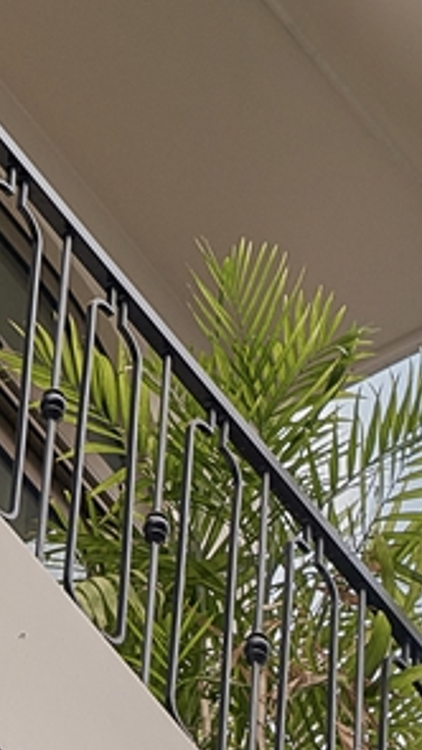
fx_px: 7995
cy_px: -463
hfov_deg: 3.0
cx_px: -234
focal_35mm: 402
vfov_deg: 5.3
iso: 320
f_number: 5
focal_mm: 63
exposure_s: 1/80
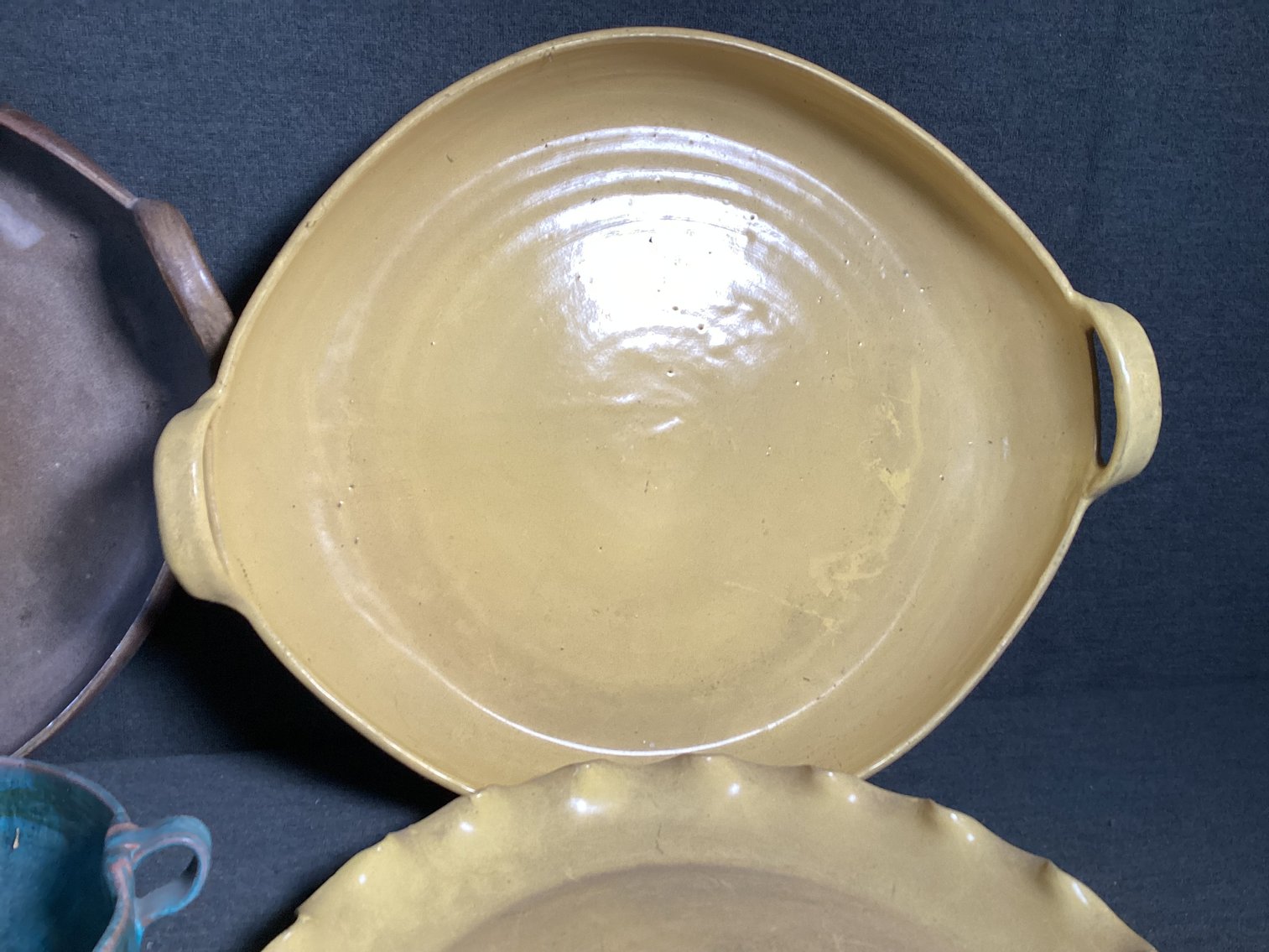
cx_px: 634
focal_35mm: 31
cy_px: 476
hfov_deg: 58.3
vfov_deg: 45.4
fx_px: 1137
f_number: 2.4
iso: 80
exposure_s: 1/100
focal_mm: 3.3
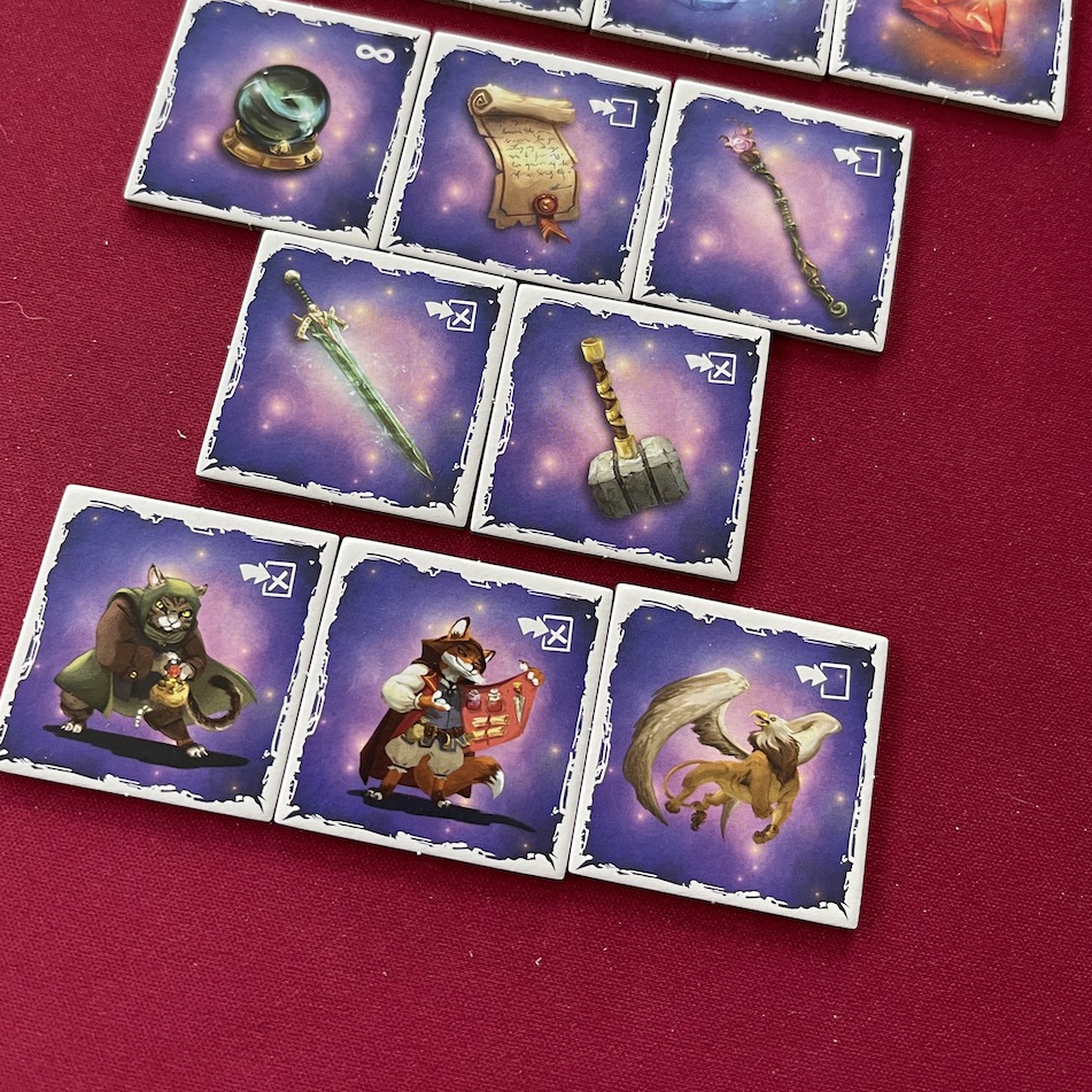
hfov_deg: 49.7
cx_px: 562
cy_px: 406
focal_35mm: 33
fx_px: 1178
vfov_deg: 49.2
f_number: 1.6
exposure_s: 1/98
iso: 125
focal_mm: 5.1
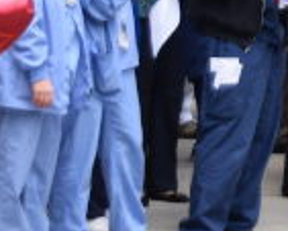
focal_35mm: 414
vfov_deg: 3.7
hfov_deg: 4.6
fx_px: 3531
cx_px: 647
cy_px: -171
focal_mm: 52
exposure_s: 1/400
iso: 200
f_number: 5.6
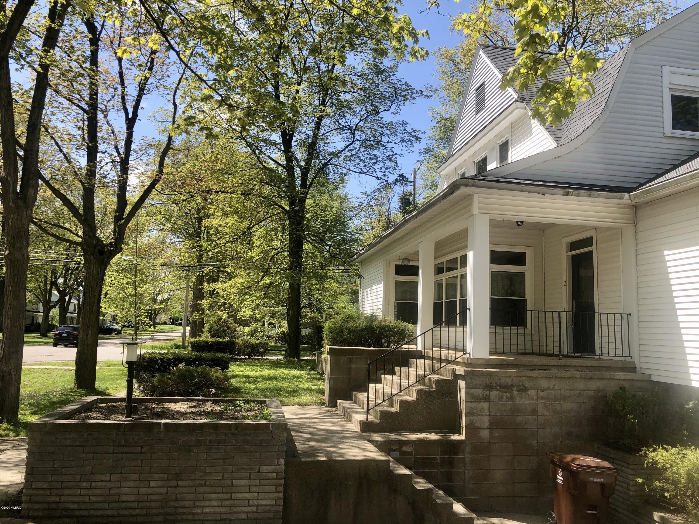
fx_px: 565
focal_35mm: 28
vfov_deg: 49.7
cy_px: 262
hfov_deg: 63.4
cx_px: 350
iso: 20
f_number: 1.8
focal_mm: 3.99
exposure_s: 1/923
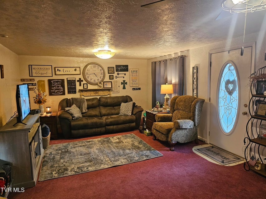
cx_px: 133
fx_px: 177
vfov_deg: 58.9
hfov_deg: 73.9
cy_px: 100
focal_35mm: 23
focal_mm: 6.3
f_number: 1.7
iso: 640
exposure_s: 1/40
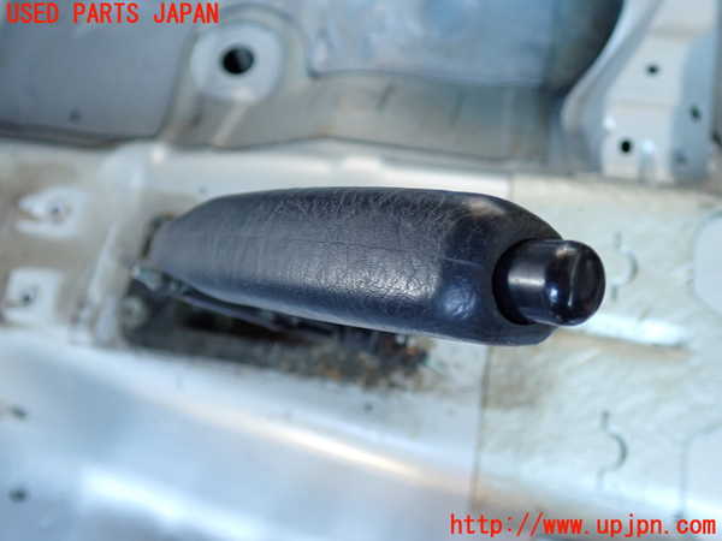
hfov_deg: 56.8
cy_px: 270
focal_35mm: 32
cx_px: 361
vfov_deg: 44.2
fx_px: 667
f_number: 2.4
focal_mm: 5.79
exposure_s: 1/30
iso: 400
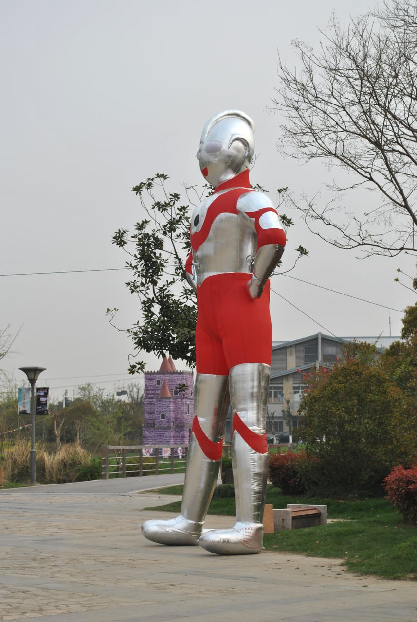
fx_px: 1429
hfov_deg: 16.6
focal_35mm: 82
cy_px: 311
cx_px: 208
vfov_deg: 24.6
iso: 100
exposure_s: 1/250
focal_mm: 55
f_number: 8
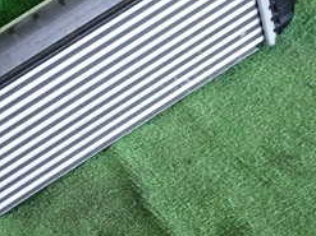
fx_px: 666
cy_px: 117
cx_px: 4
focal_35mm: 73
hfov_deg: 25.4
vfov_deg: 20.1
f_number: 2.3
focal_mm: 5.4
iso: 800
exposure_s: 1/125
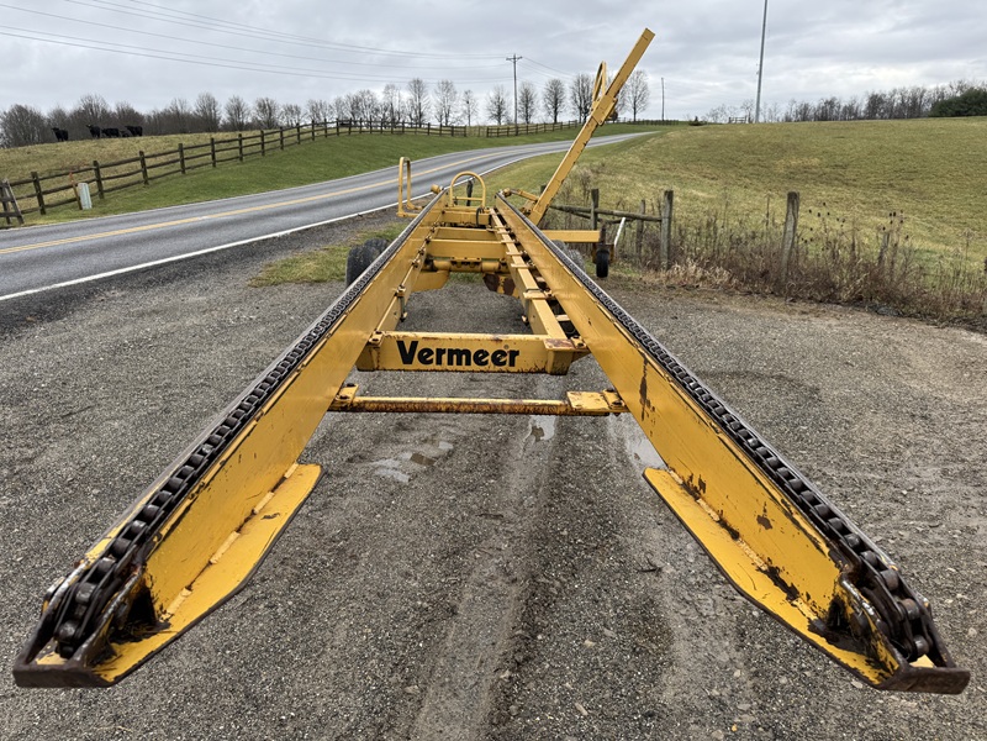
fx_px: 684
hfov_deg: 71.6
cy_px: 370
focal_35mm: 24
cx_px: 494
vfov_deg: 56.8
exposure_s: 1/864
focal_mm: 6.76
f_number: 1.78
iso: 80
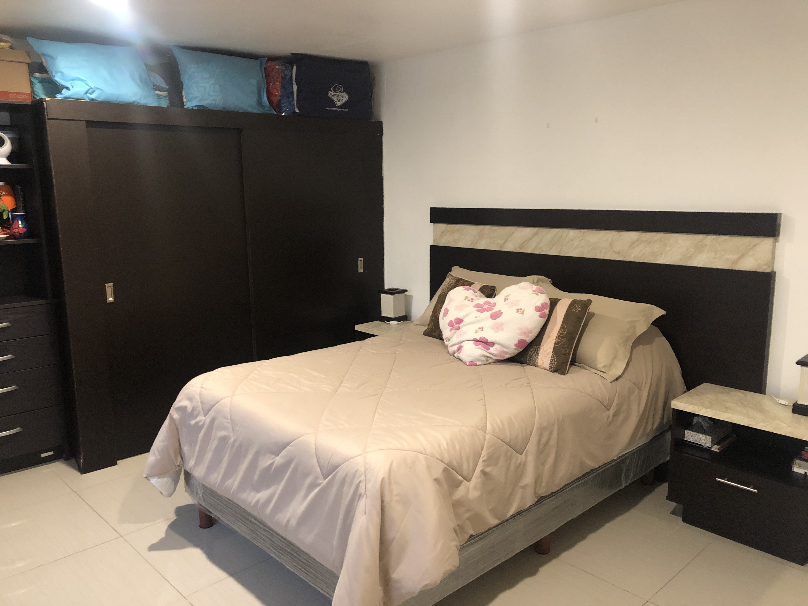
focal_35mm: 28
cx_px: 404
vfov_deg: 49.7
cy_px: 303
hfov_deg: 63.4
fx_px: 654
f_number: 1.8
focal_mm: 4
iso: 100
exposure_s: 1/11
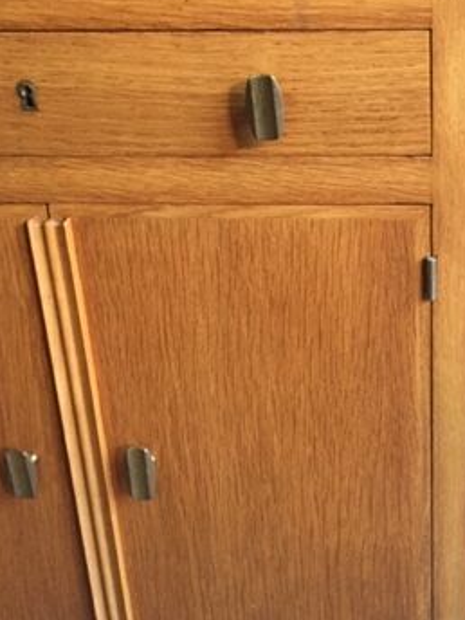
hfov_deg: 26.4
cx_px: 389
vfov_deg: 35.3
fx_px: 967
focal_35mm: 54
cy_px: 218
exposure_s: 1/25
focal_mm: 4.15
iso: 250
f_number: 2.2
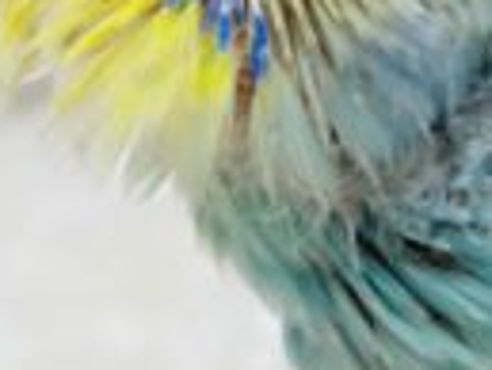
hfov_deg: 15.2
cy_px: -191
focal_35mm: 124
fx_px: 1764
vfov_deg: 11.5
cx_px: 633
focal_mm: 4.25
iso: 64
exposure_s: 1/100
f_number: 1.8
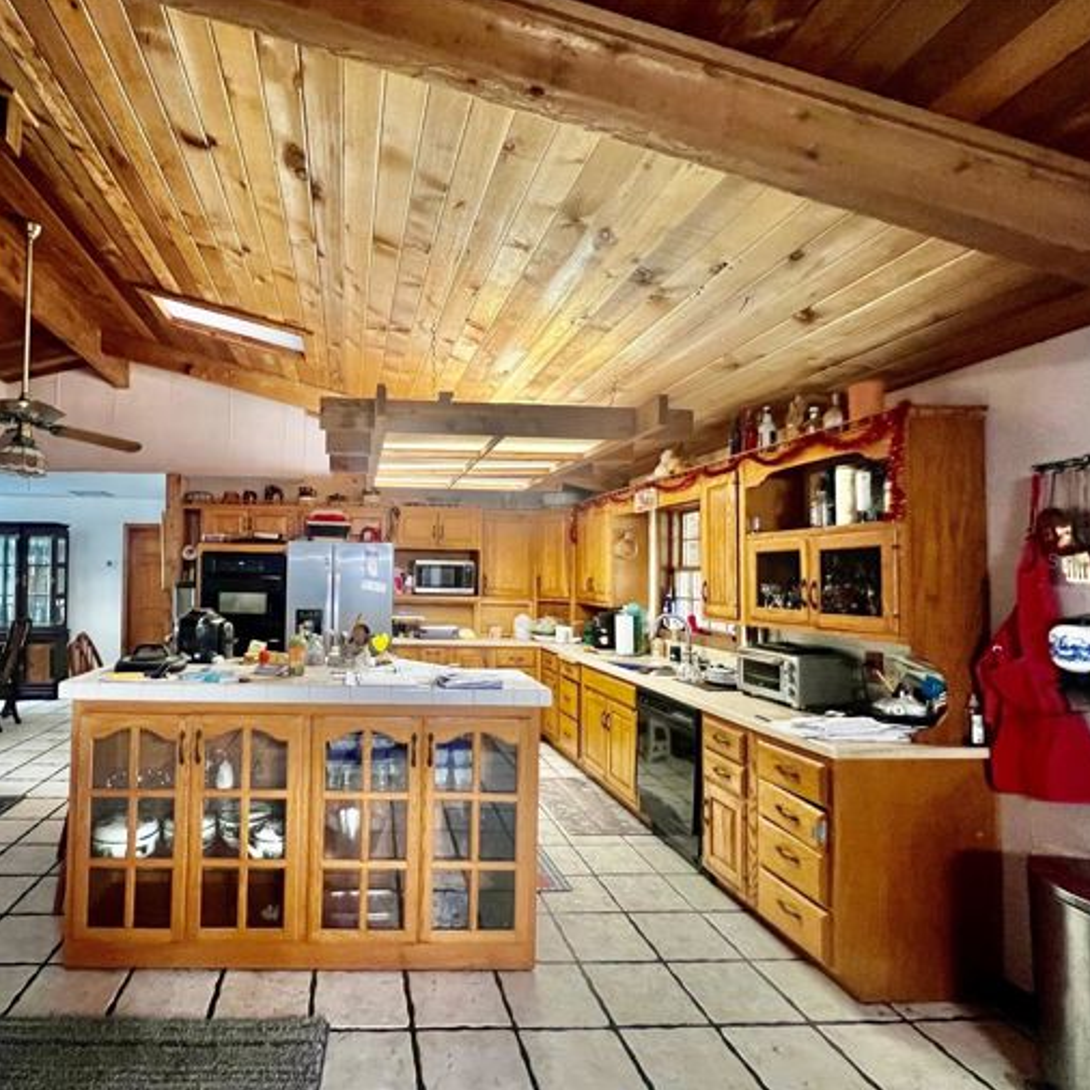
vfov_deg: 87.4
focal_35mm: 16
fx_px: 570
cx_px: 378
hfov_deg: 84.9
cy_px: 560
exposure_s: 1/60
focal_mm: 1.57
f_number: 1.8
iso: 640
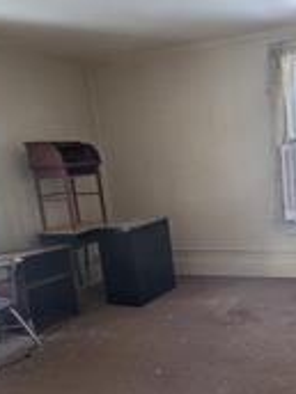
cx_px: 273
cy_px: 252
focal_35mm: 39
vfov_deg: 47.3
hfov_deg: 34.5
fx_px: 445
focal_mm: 1.83
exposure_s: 1/120
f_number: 2.2
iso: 68
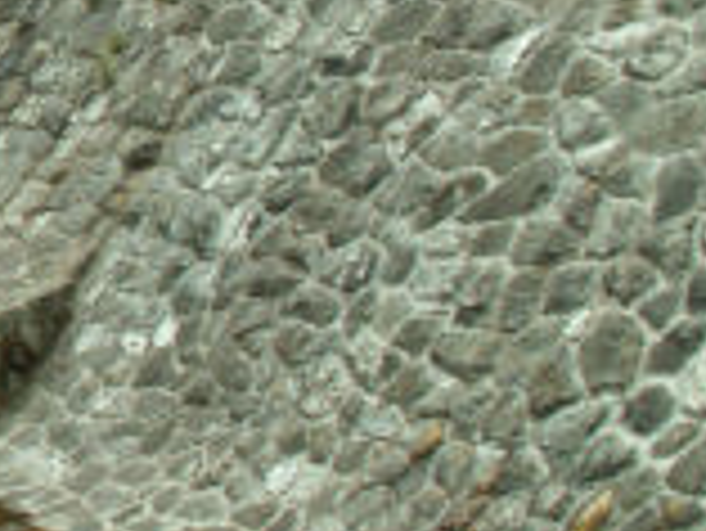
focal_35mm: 134
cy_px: 27
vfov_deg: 11.0
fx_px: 2735
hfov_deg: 13.1
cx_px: -621
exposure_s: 1/50
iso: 50
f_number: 8
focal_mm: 5.86
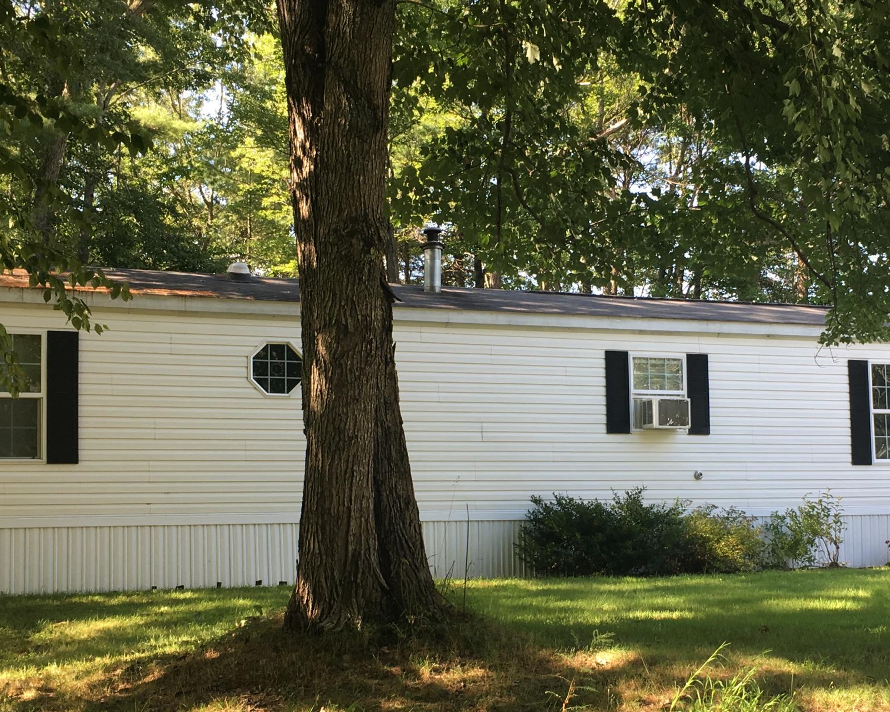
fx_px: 1396
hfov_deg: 35.2
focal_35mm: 53
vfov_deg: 28.5
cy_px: 434
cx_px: 558
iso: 25
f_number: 2.2
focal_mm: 4.15
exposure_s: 1/122
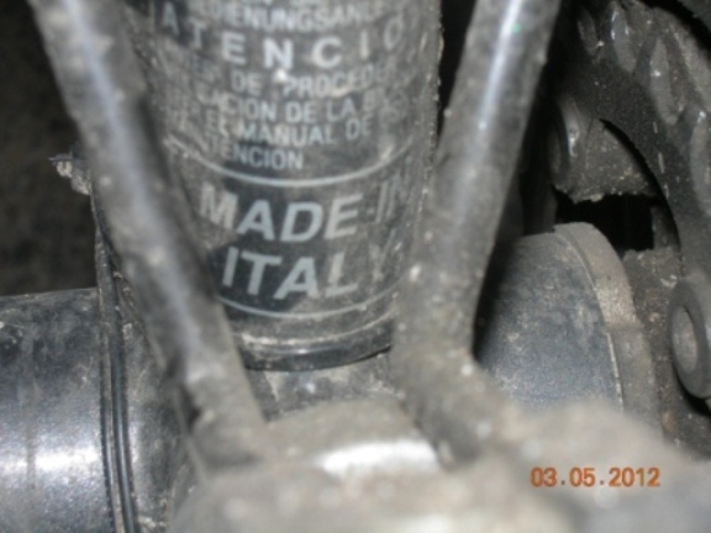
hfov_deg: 21.3
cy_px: 266
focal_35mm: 92
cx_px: 356
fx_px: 1890
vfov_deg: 16.1
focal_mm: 19.1
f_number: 7.3
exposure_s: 1/60.1
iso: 50
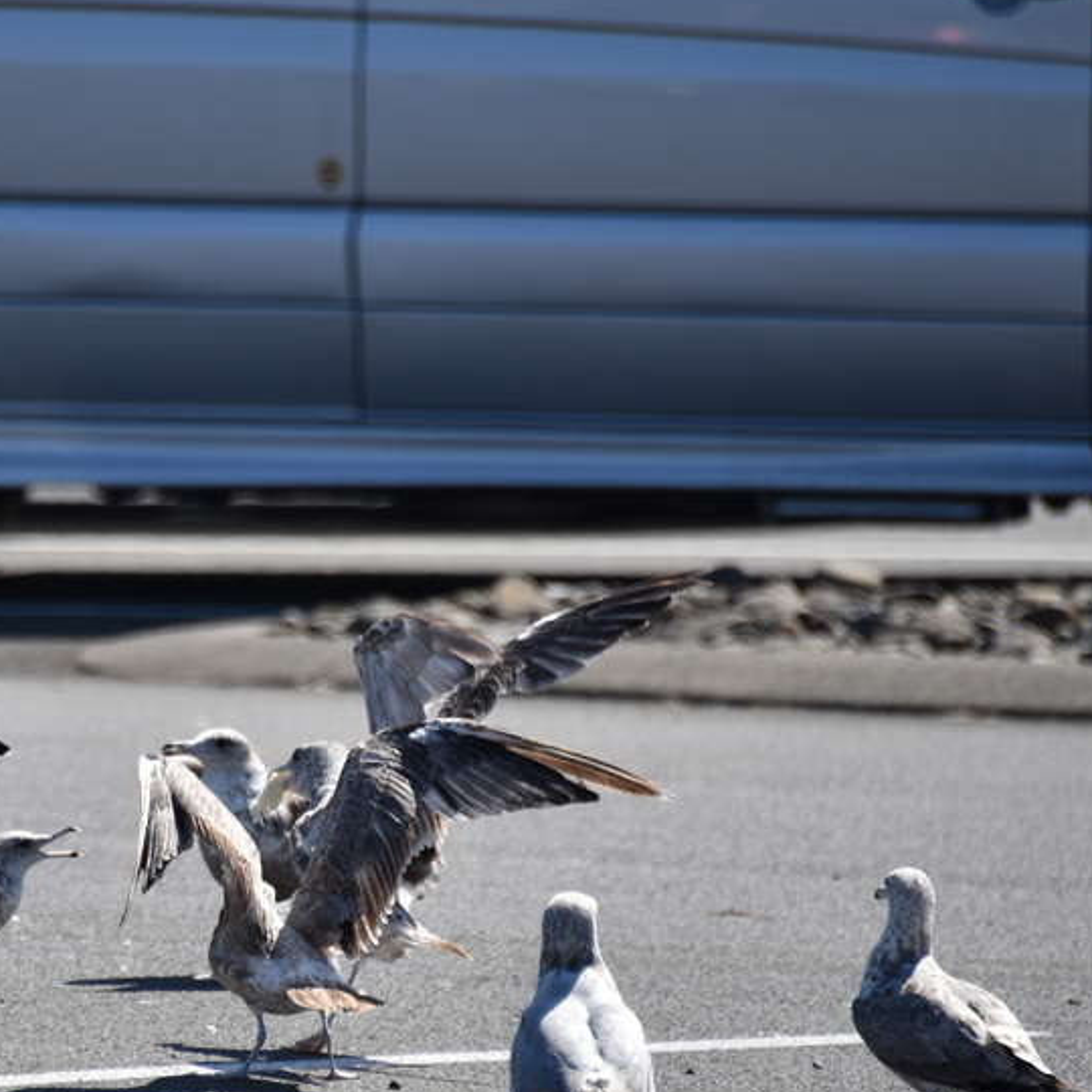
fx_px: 21557
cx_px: 182
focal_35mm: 604
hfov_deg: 2.9
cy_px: 706
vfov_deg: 2.9
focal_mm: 300
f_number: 5.6
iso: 125
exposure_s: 1/640
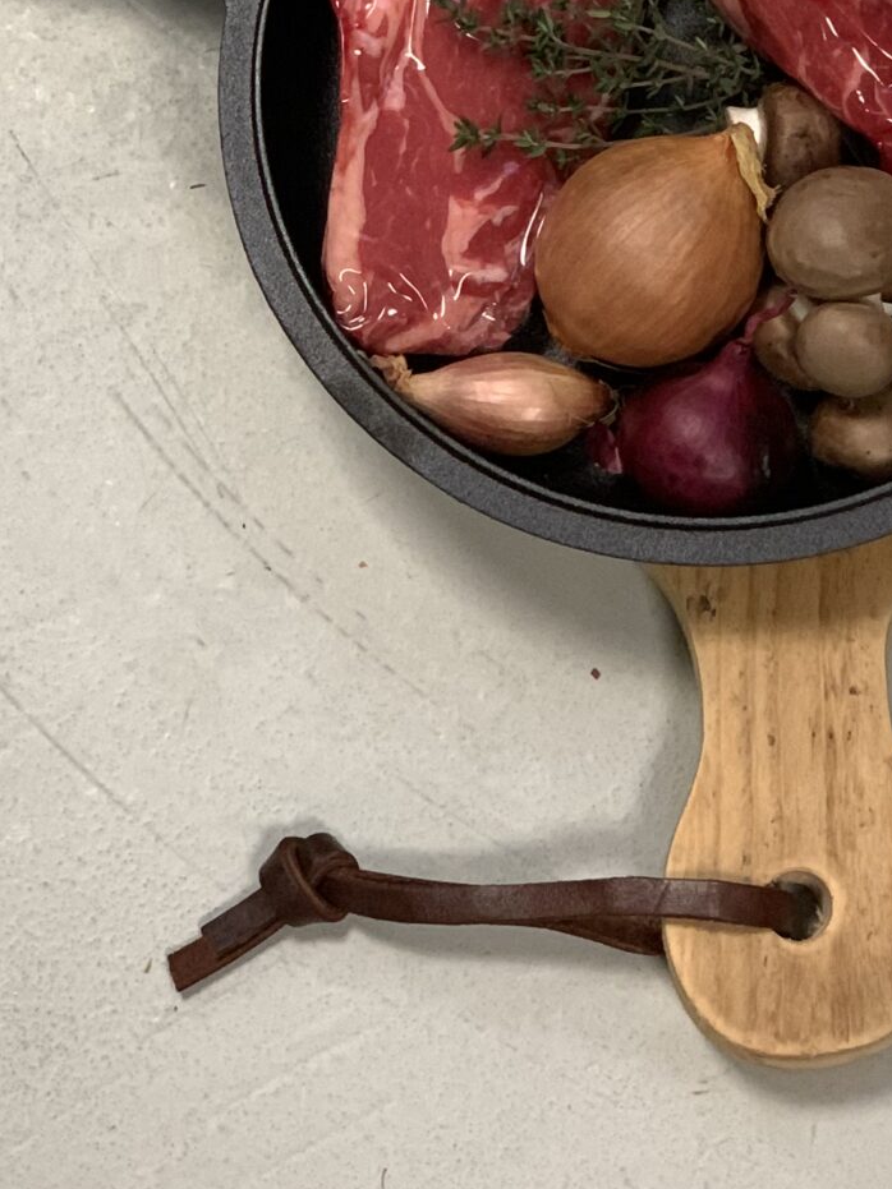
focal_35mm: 143
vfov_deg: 13.6
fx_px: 4914
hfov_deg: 10.3
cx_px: 777
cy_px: -65
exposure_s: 1/65
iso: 125
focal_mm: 6
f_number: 2.4
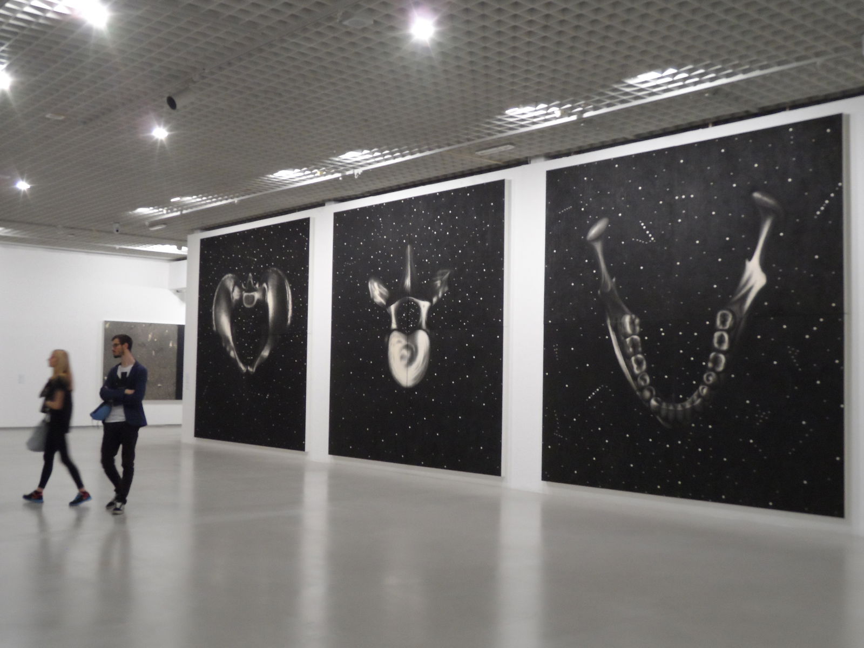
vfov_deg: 35.1
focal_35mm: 41
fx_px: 1023
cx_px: 432
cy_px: 324
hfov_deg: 45.8
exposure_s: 1/15
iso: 400
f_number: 3.7
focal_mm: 6.8
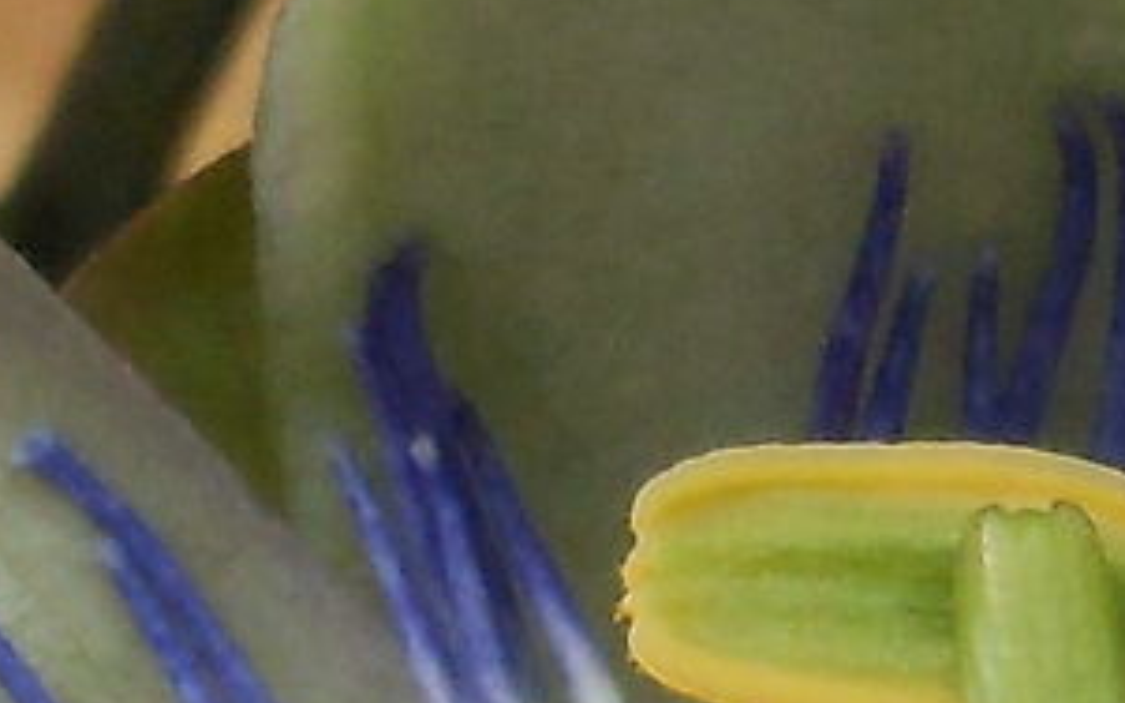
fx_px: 7265
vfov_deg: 5.4
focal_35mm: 237
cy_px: 1660
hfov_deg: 8.8
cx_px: 1088
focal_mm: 5
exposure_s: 1/1000
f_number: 3.7
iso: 200
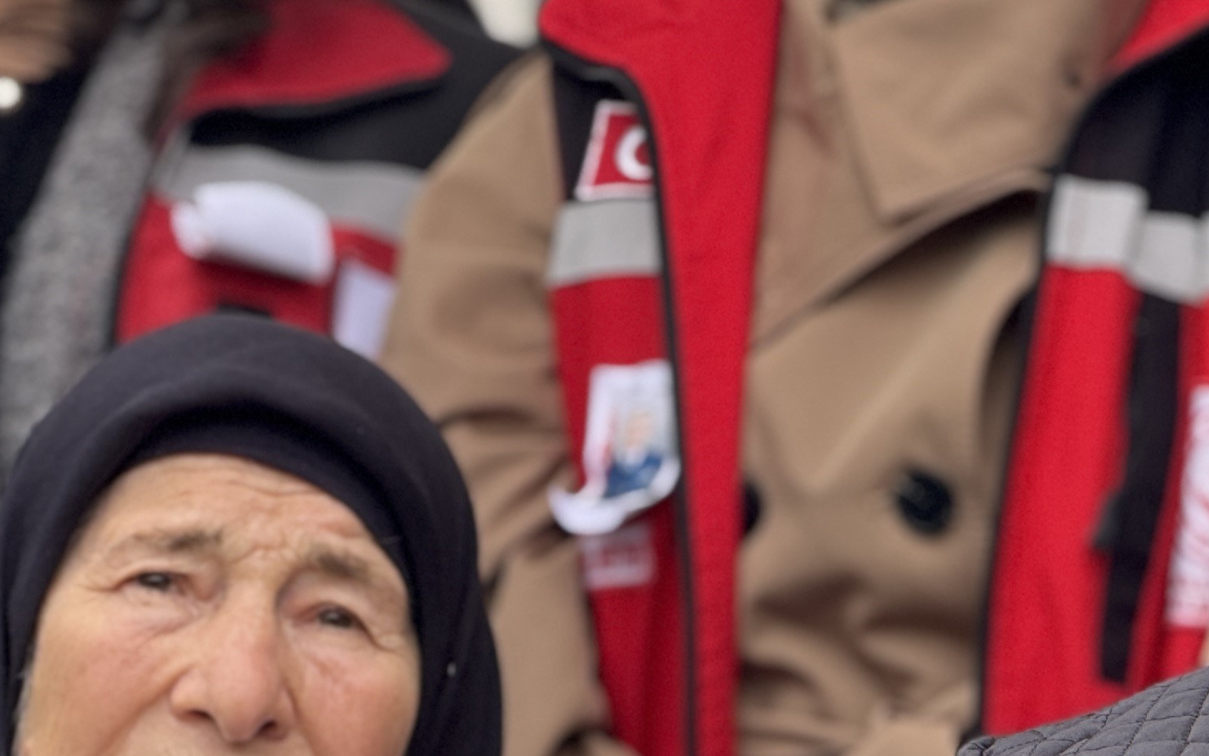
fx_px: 10974
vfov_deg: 3.9
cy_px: 1036
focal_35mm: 333
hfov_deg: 6.3
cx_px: 721
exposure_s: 1/99
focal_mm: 15.66
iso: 64
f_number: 2.8
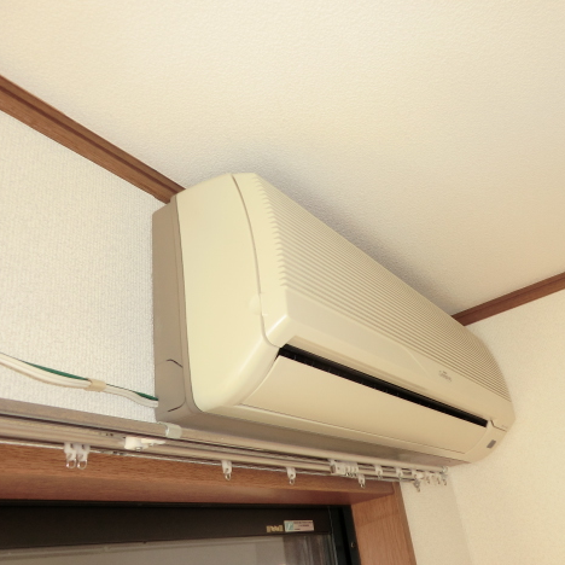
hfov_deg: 55.4
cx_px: 320
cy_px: 287
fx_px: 536
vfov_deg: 55.6
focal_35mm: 29
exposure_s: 1/60
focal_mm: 4.3
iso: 80
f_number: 3.2
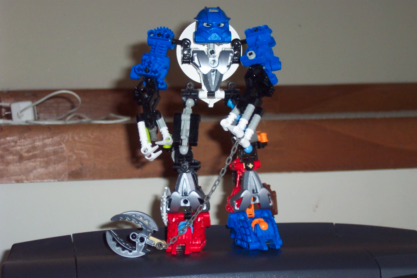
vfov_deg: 17.9
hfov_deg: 26.7
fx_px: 880
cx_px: 208
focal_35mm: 76
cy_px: 139
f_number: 4
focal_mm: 16
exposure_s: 1/60
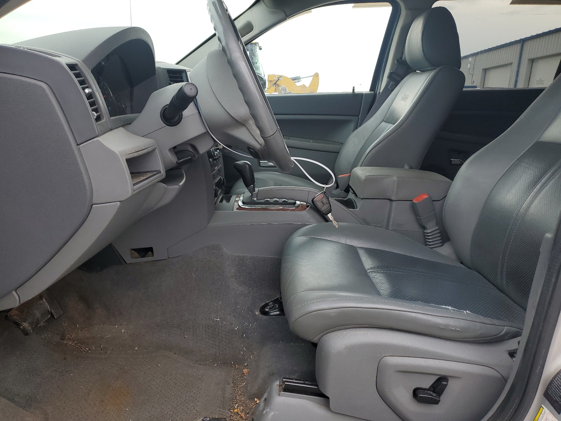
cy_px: 210
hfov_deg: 67.3
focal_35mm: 26
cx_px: 280
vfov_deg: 53.1
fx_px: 421
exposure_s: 1/385
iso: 50
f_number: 1.5
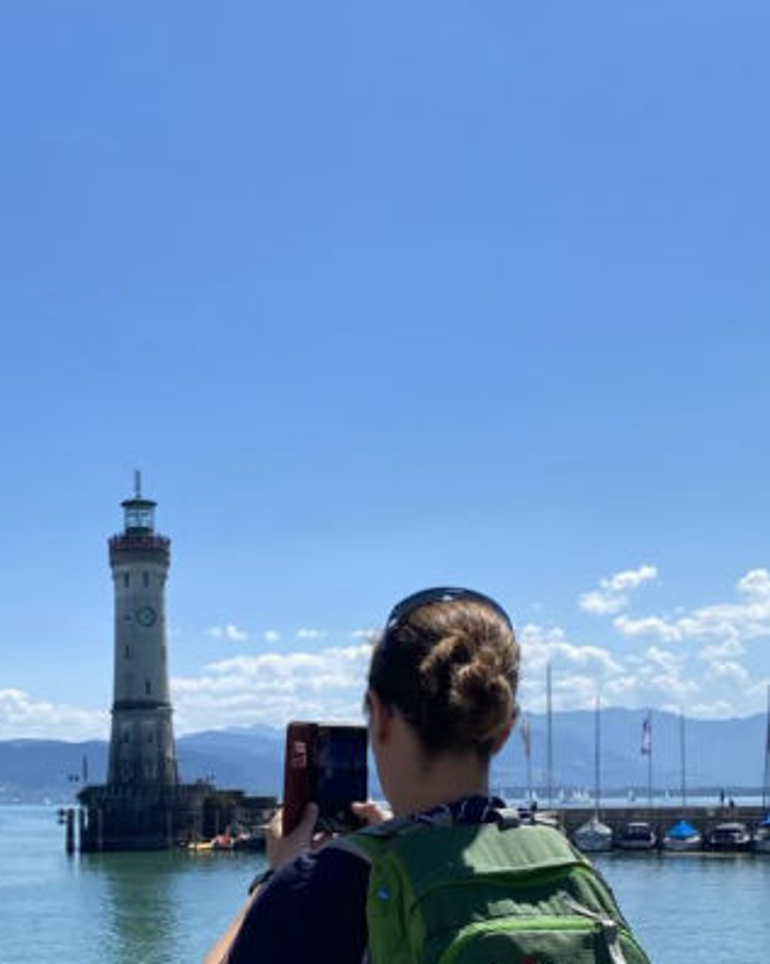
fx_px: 1454
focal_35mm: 51
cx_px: 223
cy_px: 837
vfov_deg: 34.9
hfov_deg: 29.3
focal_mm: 4.25
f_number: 1.8
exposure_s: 1/3610
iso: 32
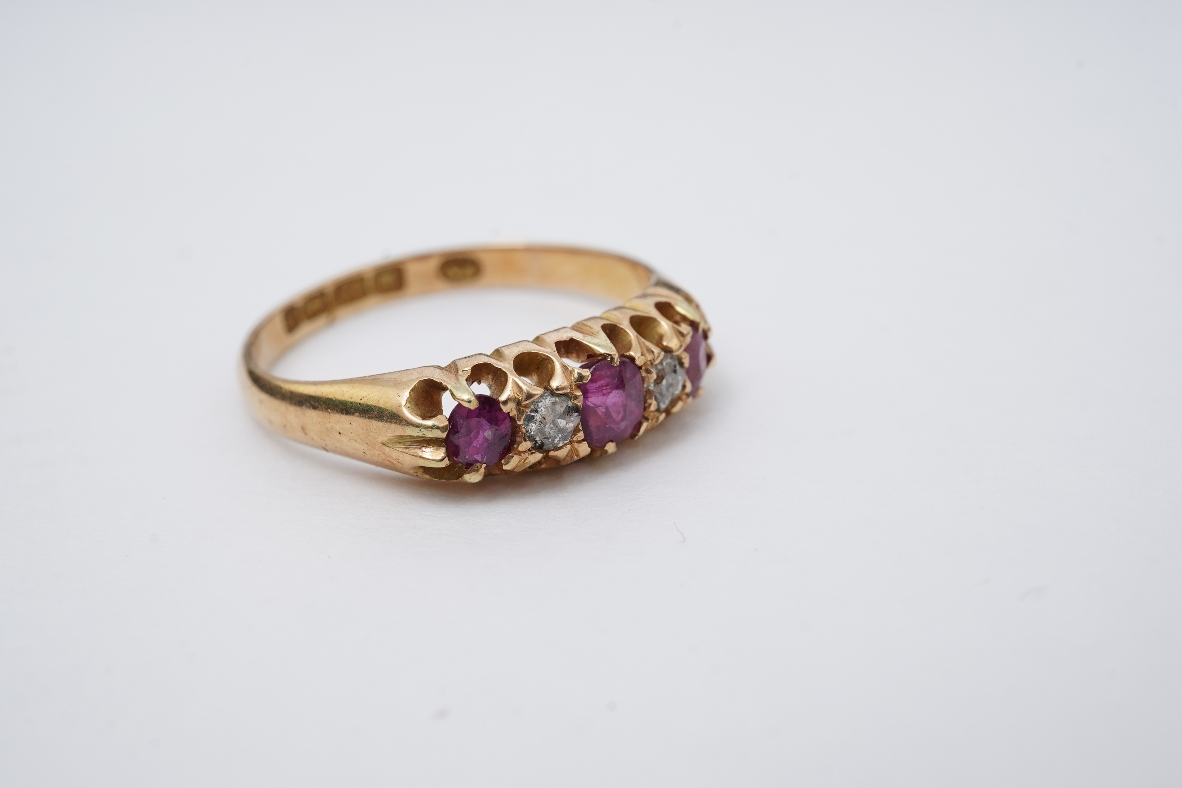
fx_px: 1477
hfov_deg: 43.6
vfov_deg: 29.9
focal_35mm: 45
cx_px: 591
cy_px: 394
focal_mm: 30
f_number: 22
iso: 500
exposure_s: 1/100
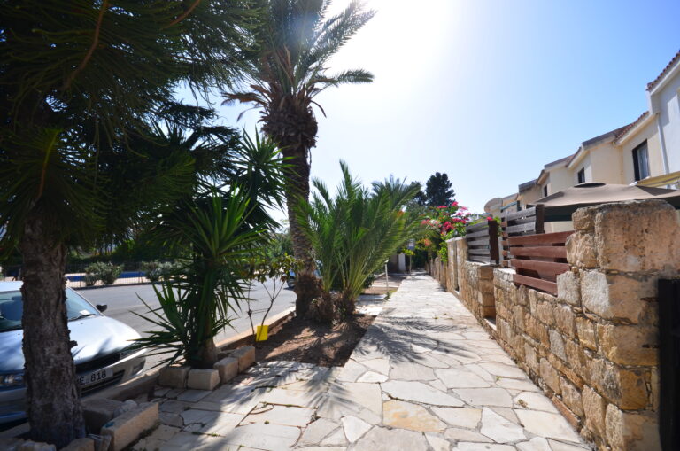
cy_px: 226
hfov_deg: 100.5
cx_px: 340
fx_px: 283
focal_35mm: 15
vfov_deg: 77.1
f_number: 8
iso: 100
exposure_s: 1/250
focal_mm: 10
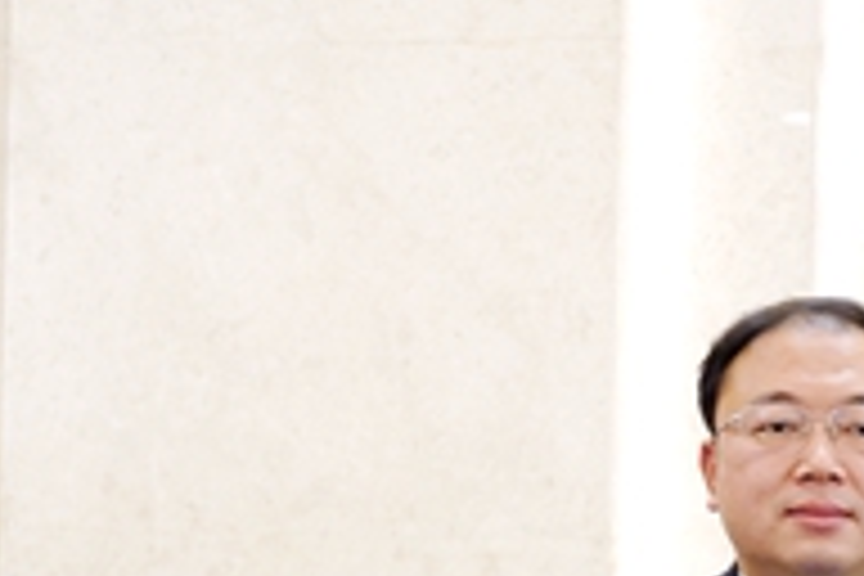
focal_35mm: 132
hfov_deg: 15.3
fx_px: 3168
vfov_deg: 10.3
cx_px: 837
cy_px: 632
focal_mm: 46
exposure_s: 1/125
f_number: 6.3
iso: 3200
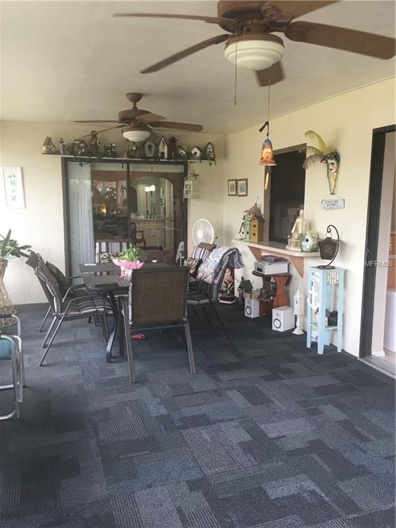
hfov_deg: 48.2
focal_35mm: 29
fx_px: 442
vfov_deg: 61.7
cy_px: 264
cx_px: 198
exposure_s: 1/30
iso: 25
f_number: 2.2
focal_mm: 4.15
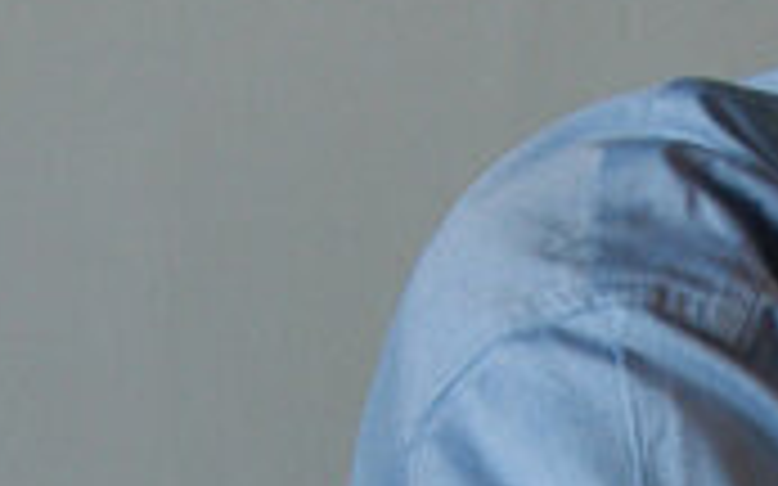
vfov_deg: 5.6
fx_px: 4875
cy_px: 976
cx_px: 1068
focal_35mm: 230
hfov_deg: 9.0
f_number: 4
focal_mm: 24
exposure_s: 1/60
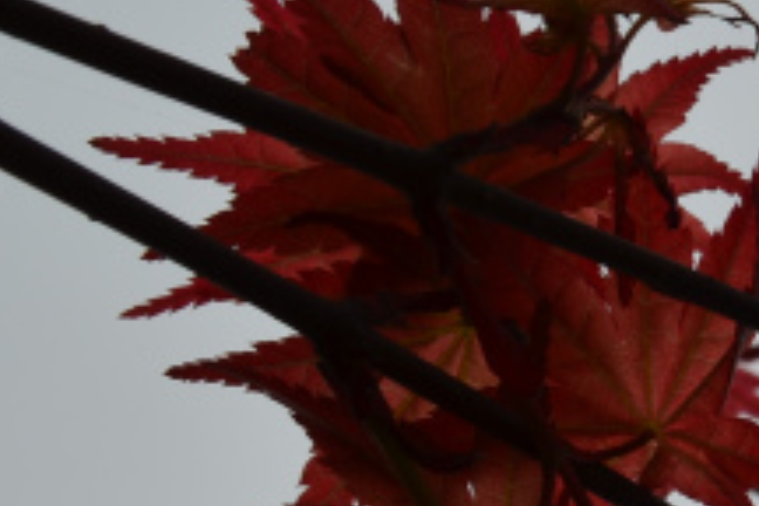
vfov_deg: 13.6
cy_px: 380
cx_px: 1261
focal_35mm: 100
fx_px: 2108
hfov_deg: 17.5
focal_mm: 18
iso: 100
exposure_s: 1/160
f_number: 11
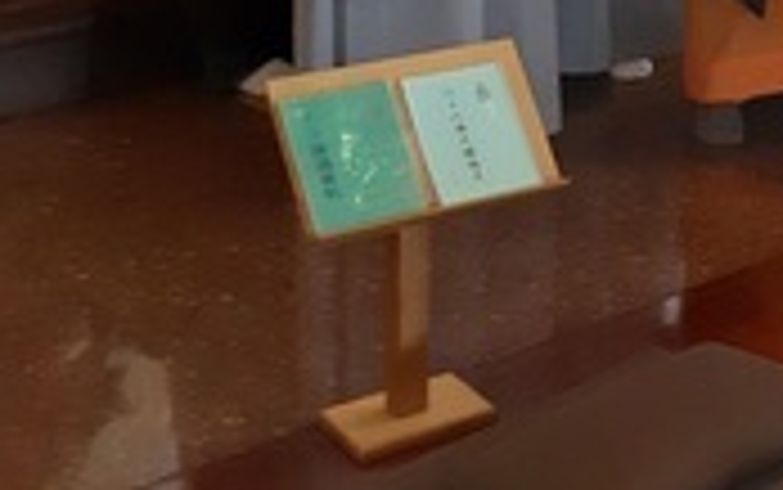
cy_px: -438
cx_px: 1310
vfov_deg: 11.7
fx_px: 2178
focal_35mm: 102
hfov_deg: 17.4
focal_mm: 3.93
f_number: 1.7
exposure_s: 1/60
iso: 250
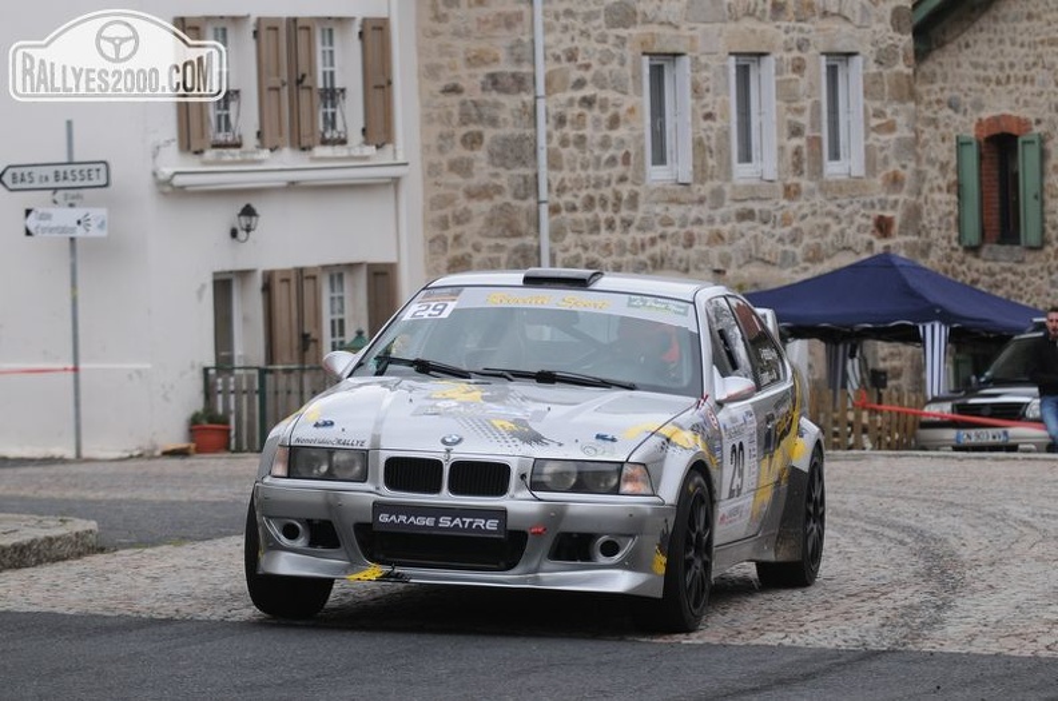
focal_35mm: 188
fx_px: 5500
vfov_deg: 7.3
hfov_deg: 11.0
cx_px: 529
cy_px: 350
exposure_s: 1/800
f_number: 16
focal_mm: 125
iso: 400
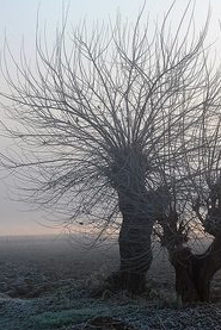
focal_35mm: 81
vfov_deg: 25.0
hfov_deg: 16.1
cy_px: 136
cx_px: 277
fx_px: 746
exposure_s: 1/125
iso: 100
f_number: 5.6
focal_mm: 25
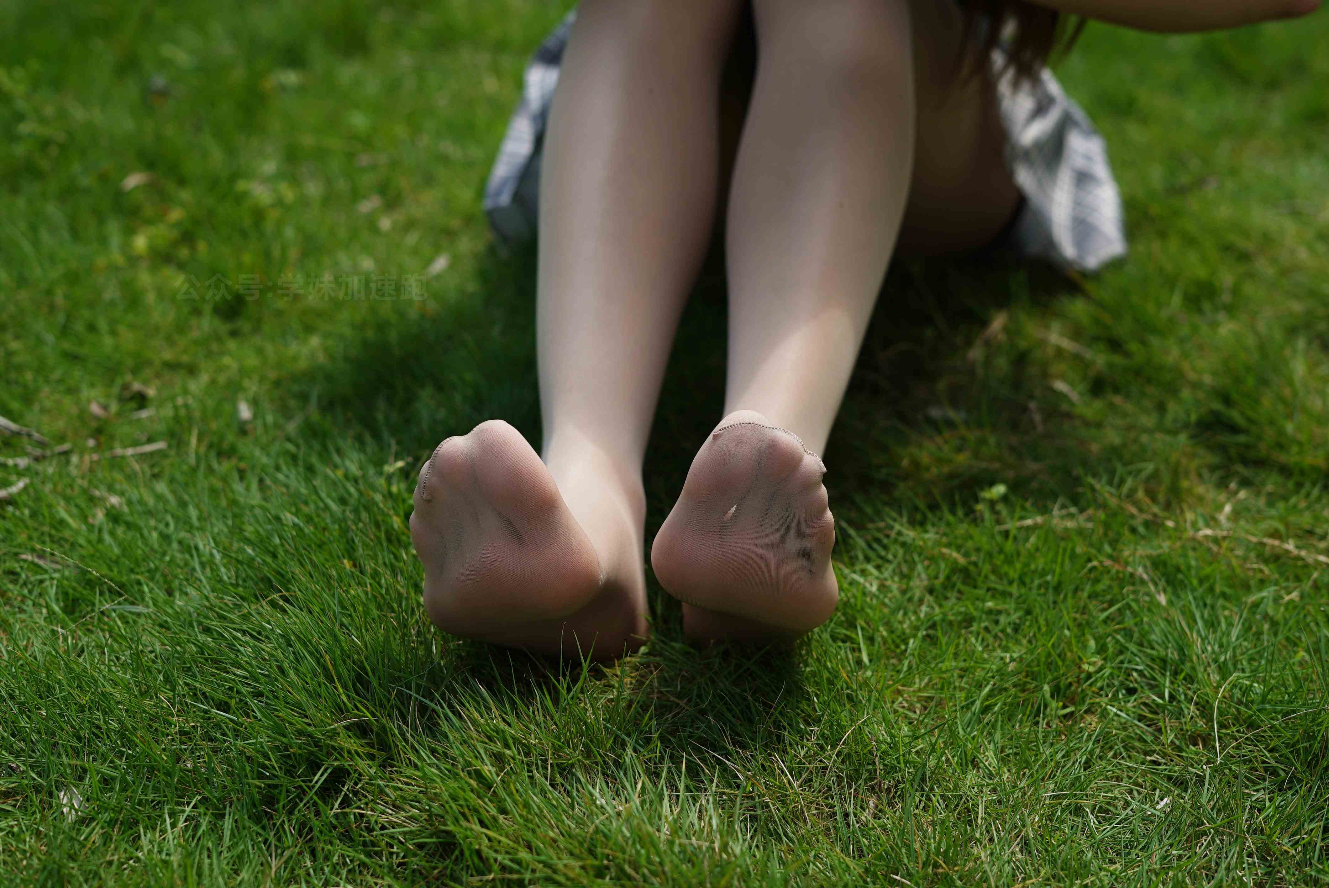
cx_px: 664
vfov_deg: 27.0
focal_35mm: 50
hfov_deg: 39.6
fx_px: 1847
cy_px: 444
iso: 64
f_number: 4
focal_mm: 50
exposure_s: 1/500
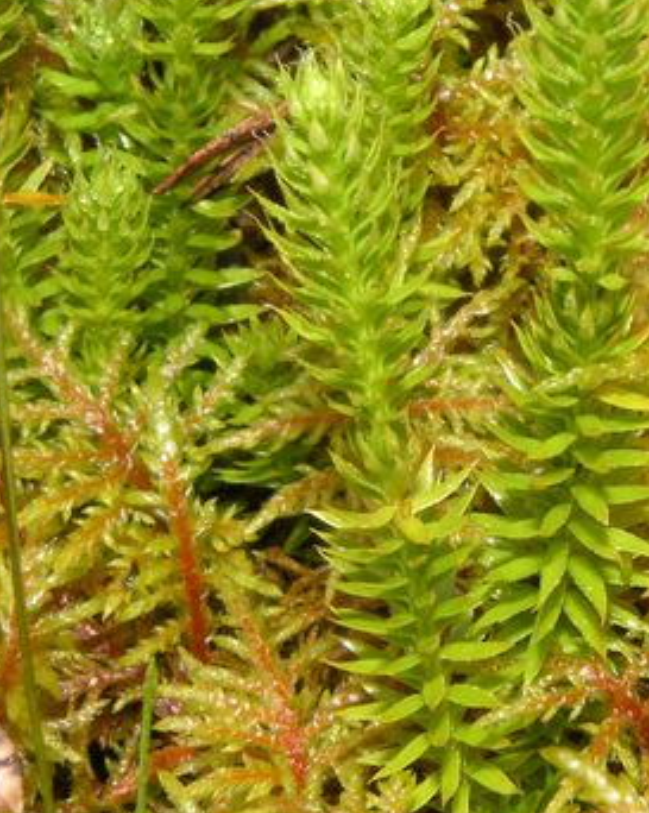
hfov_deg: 12.0
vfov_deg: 15.0
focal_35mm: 128
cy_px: 223
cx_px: 499
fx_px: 3077
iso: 64
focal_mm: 9.8
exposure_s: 1/99.4
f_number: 8
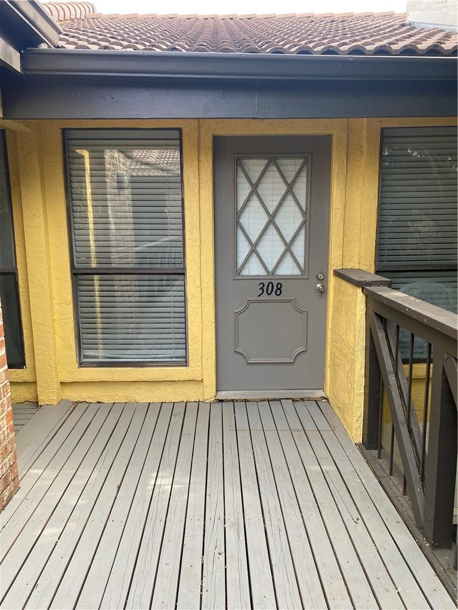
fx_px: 459
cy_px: 305
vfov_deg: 67.3
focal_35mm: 26
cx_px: 229
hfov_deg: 53.1
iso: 32
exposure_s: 1/148
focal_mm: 4.25
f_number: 1.8
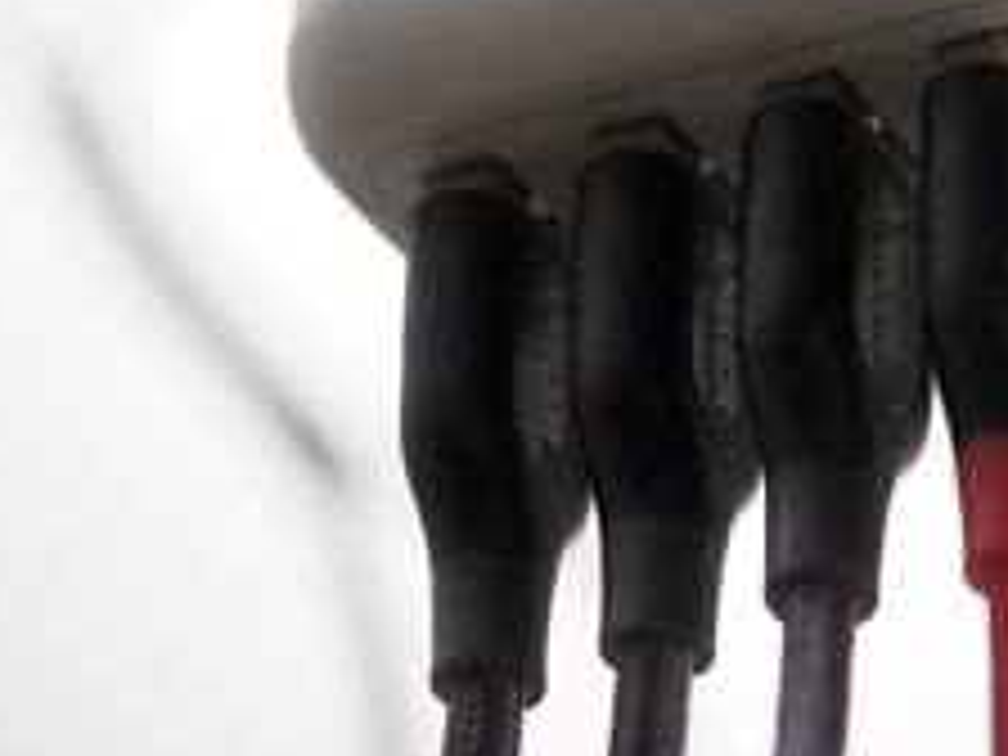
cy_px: 108
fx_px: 6232
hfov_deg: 9.2
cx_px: 801
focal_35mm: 214
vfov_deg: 6.9
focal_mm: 60
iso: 6400
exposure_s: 1/100
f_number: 2.8
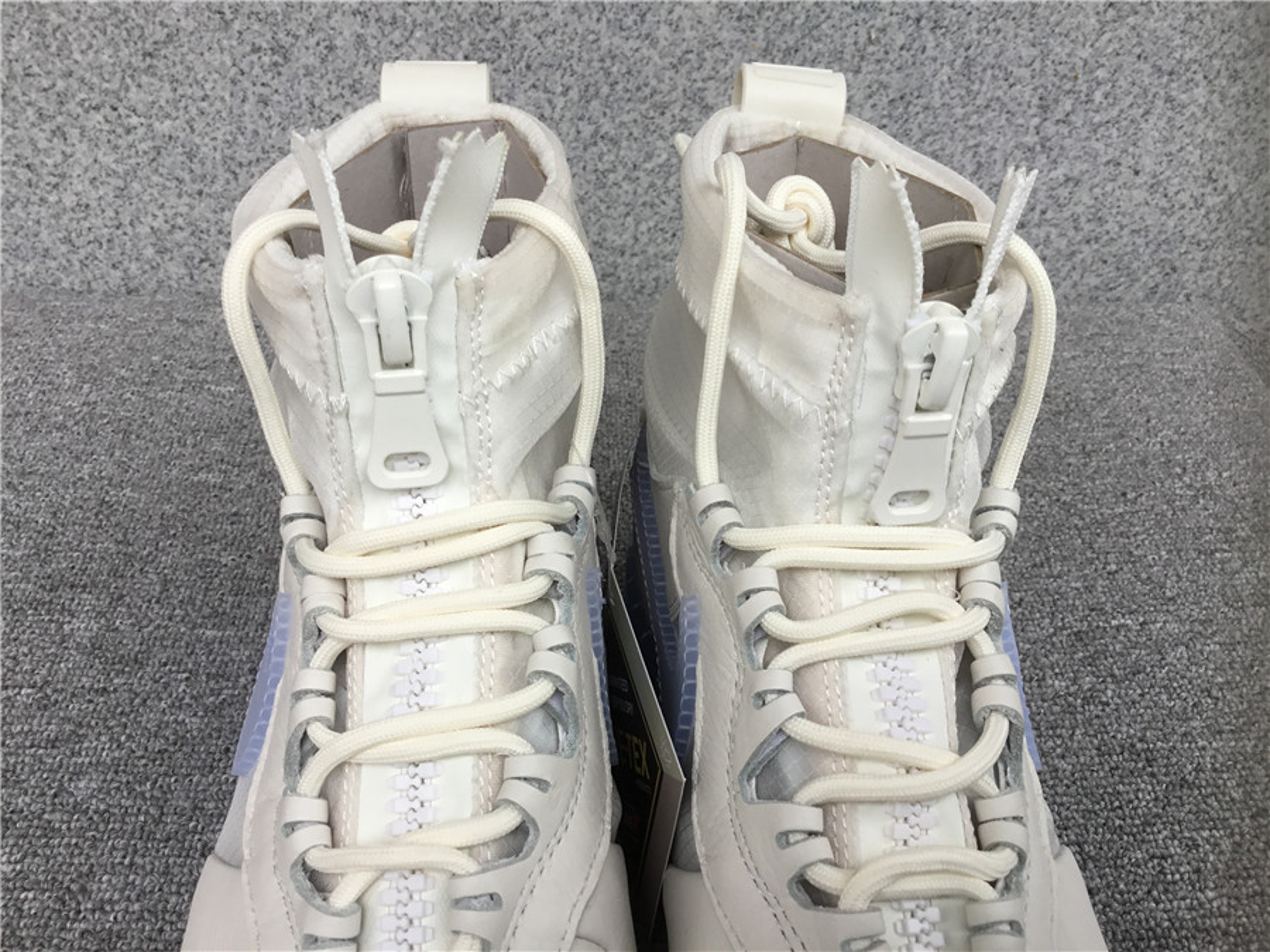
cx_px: 635
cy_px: 476
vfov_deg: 45.4
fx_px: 1137
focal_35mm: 31
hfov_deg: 58.4
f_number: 2.4
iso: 25
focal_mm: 3.3
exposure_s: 1/101
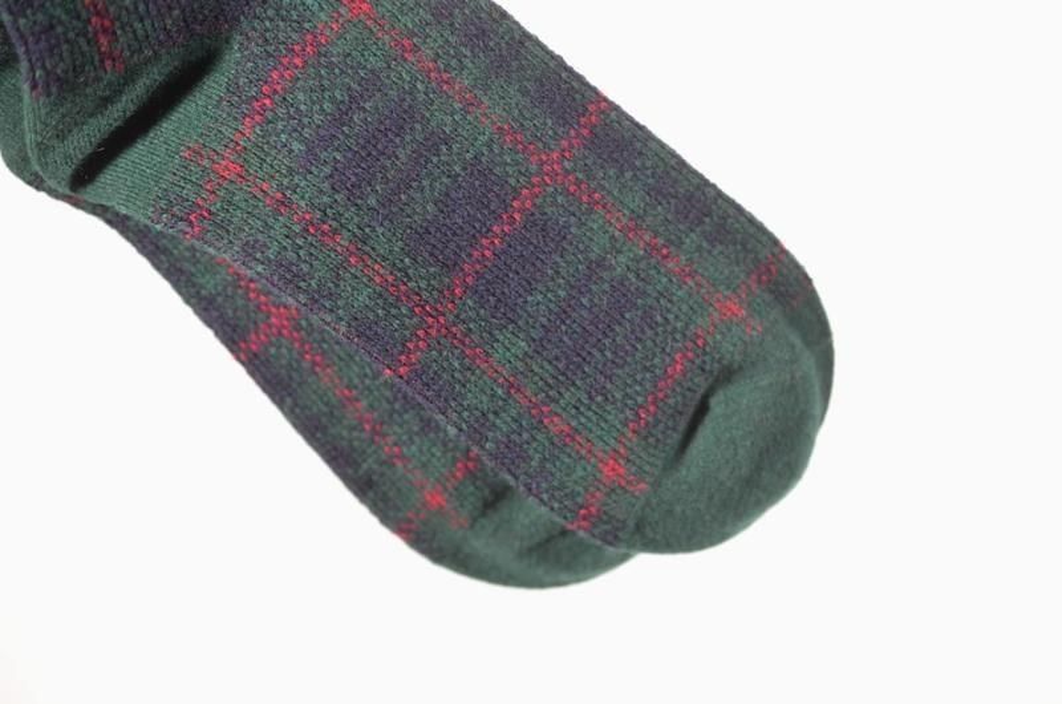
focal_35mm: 60
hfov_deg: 33.5
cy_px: 352
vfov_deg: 22.5
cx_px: 531
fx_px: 1766
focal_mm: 40
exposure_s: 1/60
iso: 800
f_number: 4
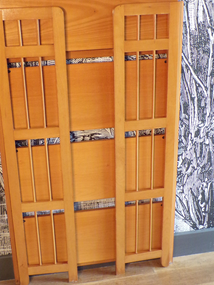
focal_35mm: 54
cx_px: 92
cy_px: 138
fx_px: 445
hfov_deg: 27.0
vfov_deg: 35.5
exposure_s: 1/17
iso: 422
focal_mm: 6.6
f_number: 3.3
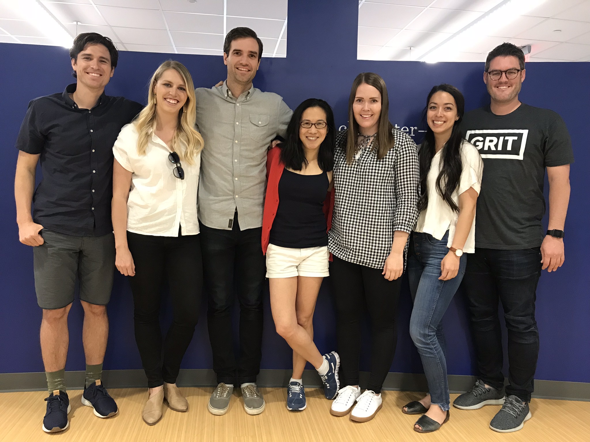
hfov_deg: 63.4
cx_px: 295
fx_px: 477
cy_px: 221
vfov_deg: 49.7
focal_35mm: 28
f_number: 1.8
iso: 80
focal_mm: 3.99
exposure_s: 1/15
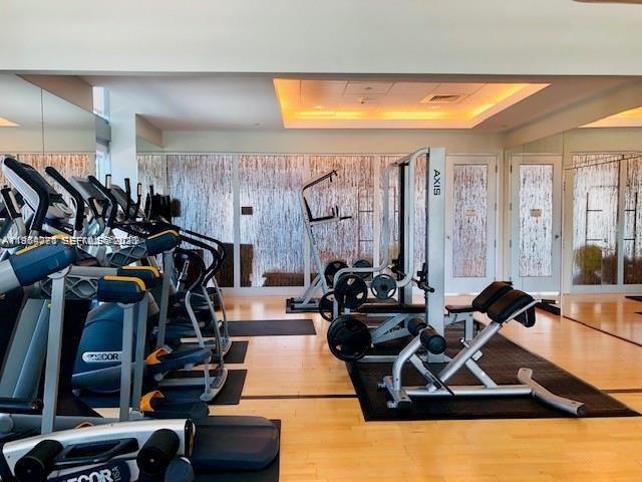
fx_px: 519
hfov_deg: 63.4
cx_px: 321
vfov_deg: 49.7
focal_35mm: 28
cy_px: 241
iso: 40
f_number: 1.8
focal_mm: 3.99
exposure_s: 1/120
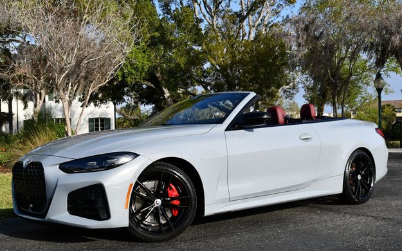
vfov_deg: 28.0
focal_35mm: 46
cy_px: 120
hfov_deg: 43.5
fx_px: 504
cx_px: 201
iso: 100
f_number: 8
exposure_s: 1/250
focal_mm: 22
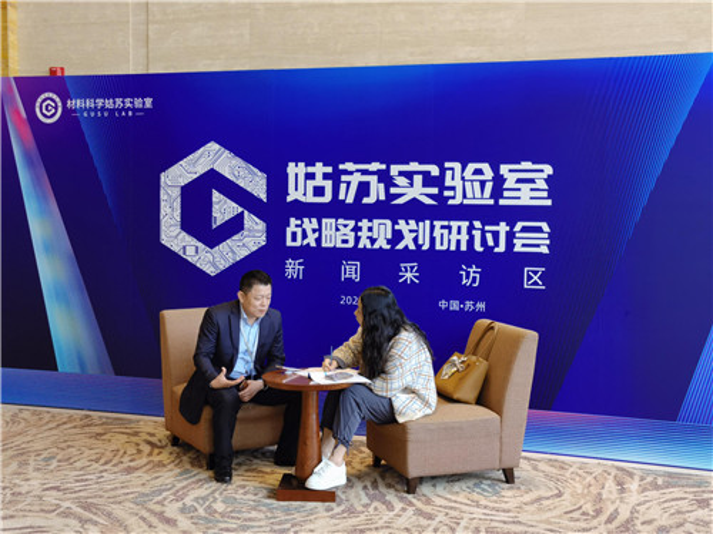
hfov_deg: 41.2
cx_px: 356
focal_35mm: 46
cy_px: 267
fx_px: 947
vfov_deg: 31.5
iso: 100
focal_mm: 6.67
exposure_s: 1/100
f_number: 1.9
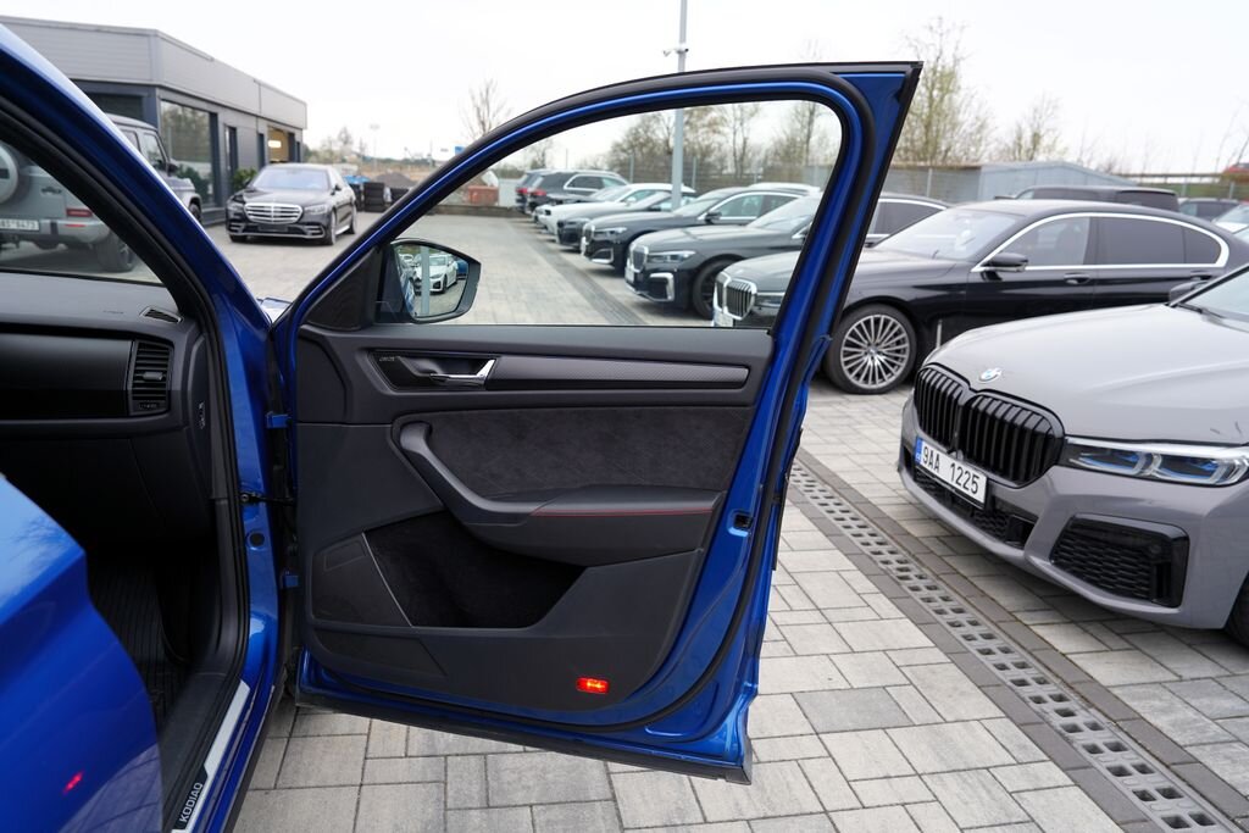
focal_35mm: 24
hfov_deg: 73.7
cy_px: 416
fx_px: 833
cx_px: 624
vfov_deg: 53.1
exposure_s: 1/60
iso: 100
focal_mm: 24
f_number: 4
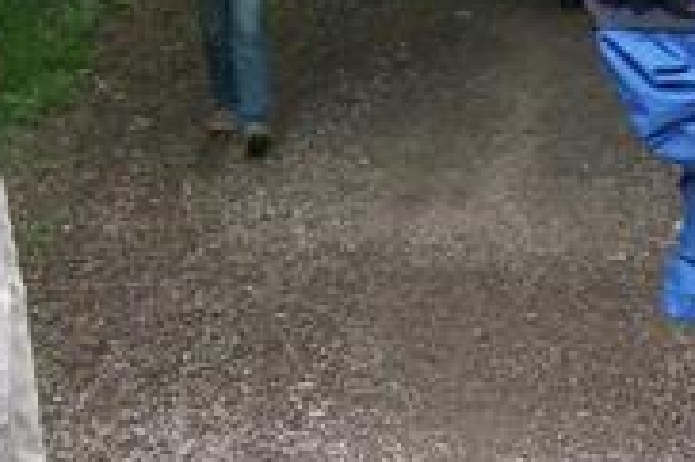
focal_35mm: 139
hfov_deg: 14.7
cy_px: 286
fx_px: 2681
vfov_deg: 9.8
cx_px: 496
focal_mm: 6.2
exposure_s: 1/125
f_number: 2.7
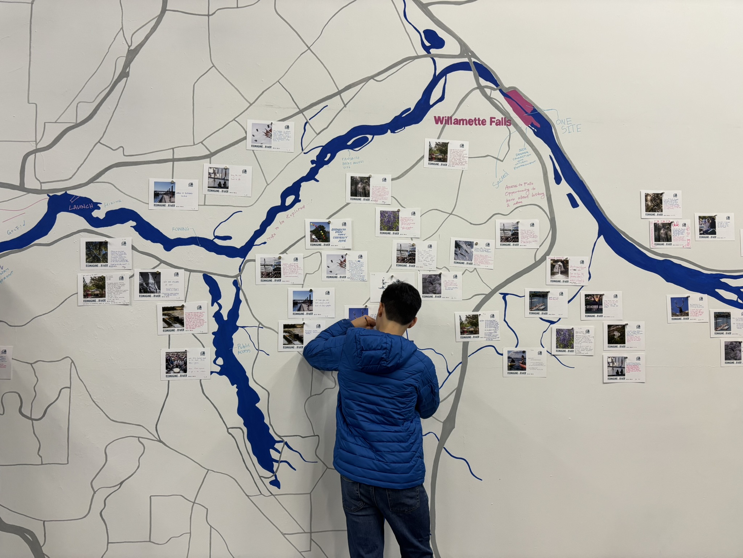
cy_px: 279
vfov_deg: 53.1
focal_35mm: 26
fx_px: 558
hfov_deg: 67.3
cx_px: 372
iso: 160
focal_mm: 5.96
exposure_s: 1/60
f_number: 1.6
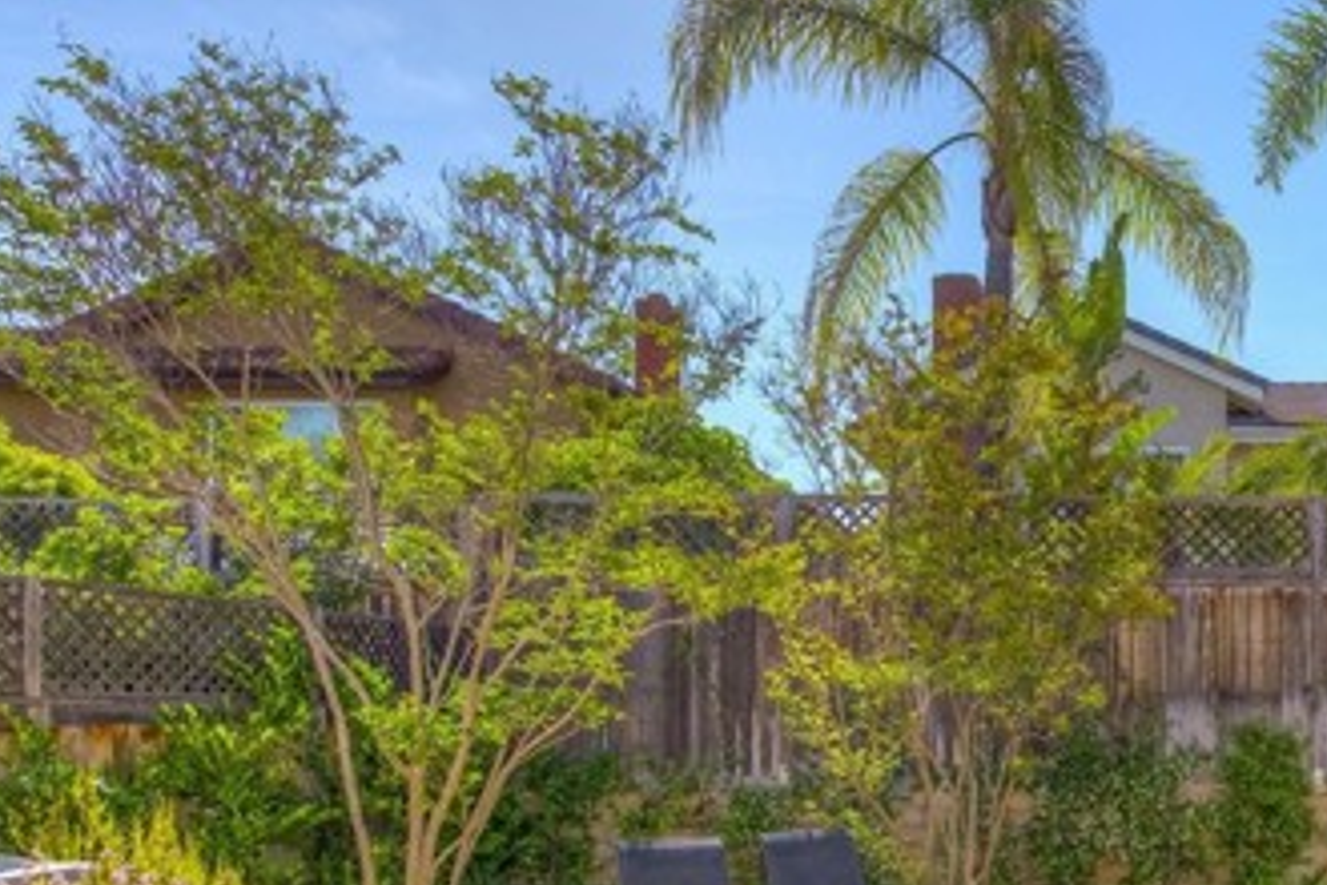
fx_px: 1216
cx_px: 1134
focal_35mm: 33
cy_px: 726
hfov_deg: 52.0
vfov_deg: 38.3
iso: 160
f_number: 6.3
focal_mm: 17
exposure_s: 1/640
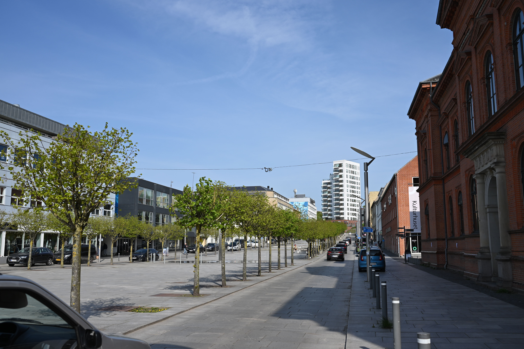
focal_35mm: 35
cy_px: 174
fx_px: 509
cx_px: 262
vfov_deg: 37.9
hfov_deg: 54.4
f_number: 4
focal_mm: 35
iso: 125
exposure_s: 1/2000
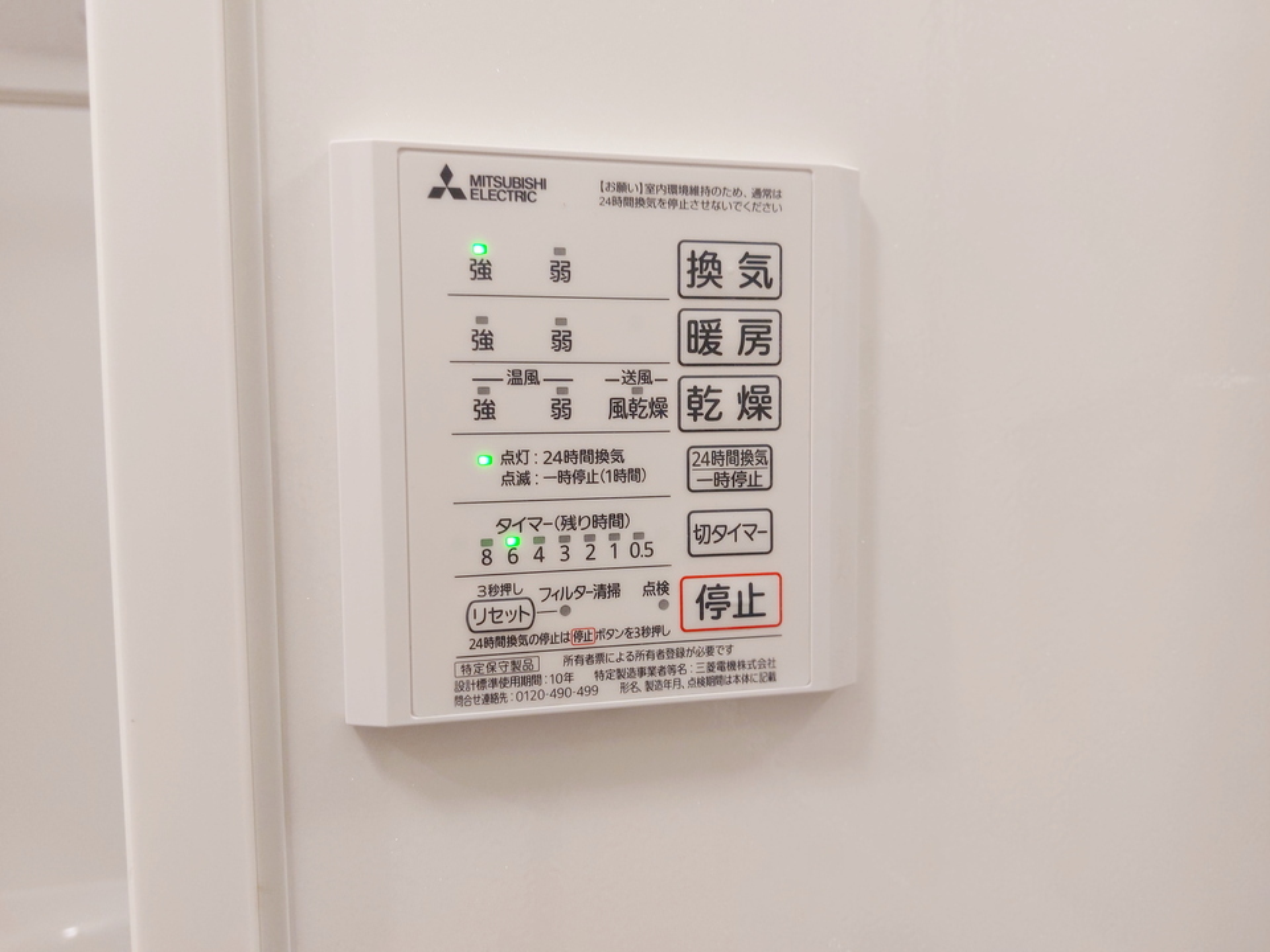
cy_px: 476
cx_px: 635
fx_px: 881
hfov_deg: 71.6
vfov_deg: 56.8
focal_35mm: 24
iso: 80
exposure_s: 1/24
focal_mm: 5.23
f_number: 1.8
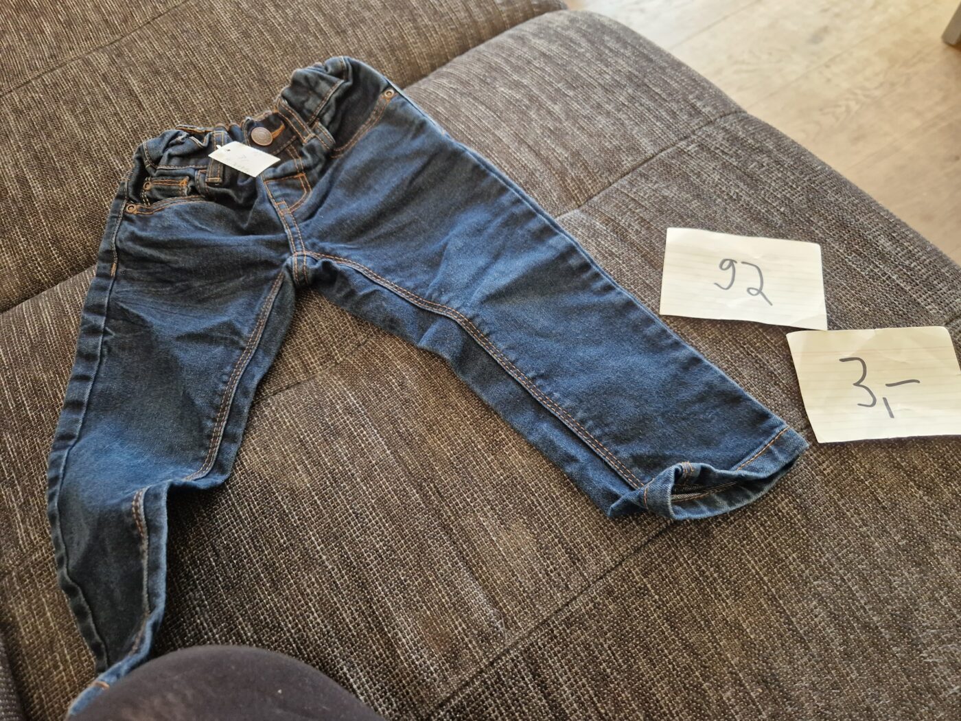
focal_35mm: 23
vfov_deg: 58.9
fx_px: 639
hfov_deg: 73.9
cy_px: 360
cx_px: 480
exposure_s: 1/100
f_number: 1.8
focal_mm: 5.4
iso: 320
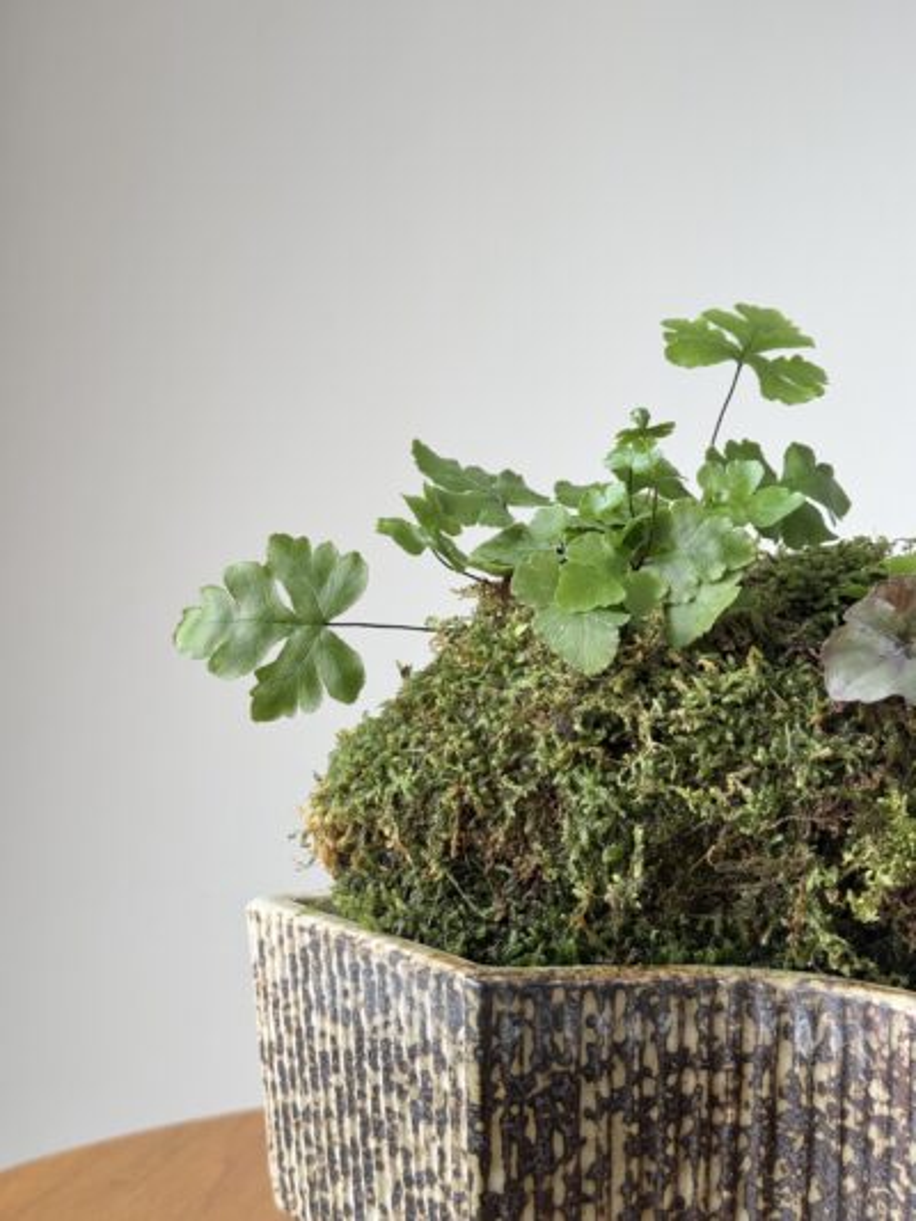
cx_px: 458
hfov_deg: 30.3
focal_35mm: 48
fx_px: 1693
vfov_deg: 39.6
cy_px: 610
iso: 50
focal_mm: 6.76
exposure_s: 1/188
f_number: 1.78
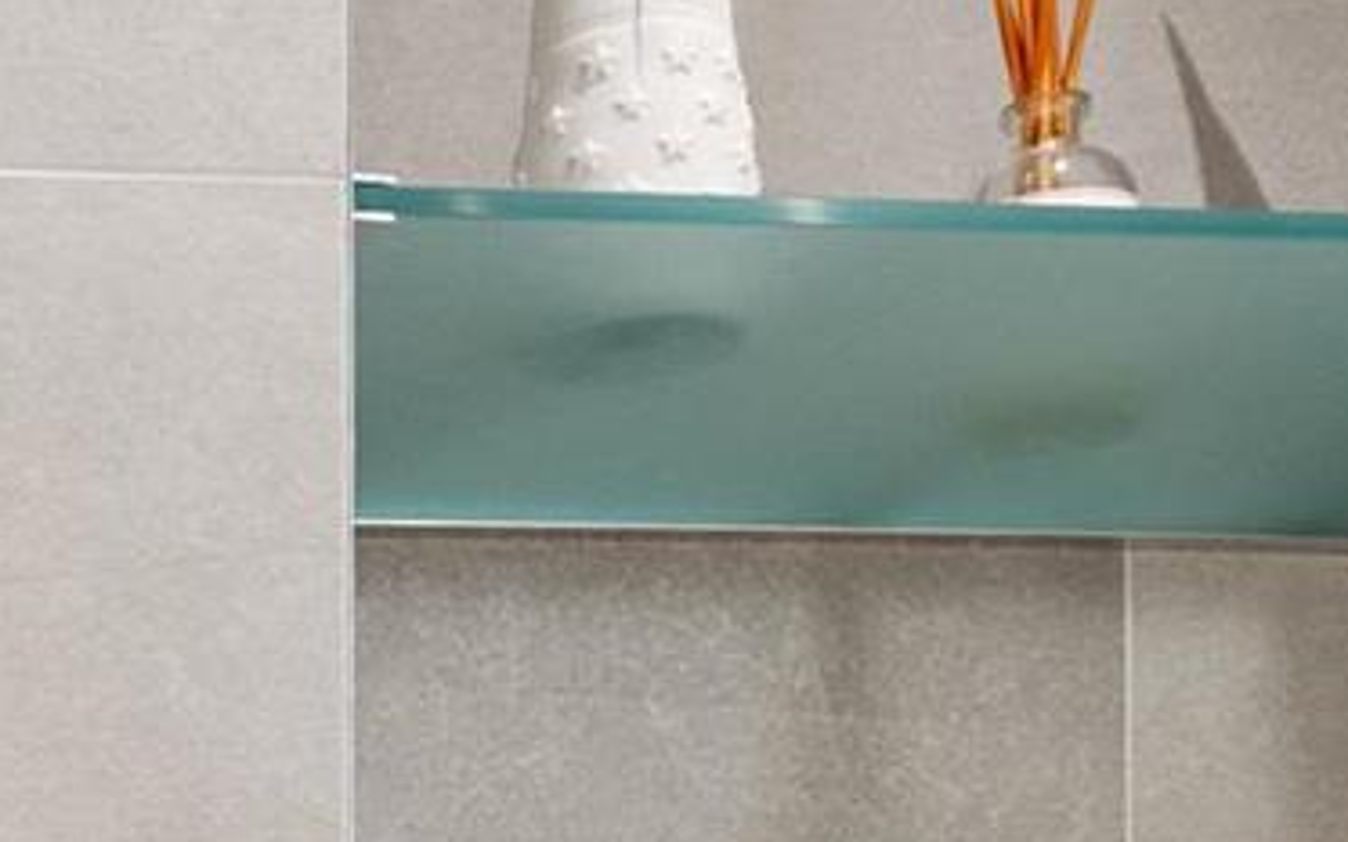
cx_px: -564
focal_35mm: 70
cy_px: 1308
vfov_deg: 16.7
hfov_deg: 24.3
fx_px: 2571
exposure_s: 1/10
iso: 400
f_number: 6.3
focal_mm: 8
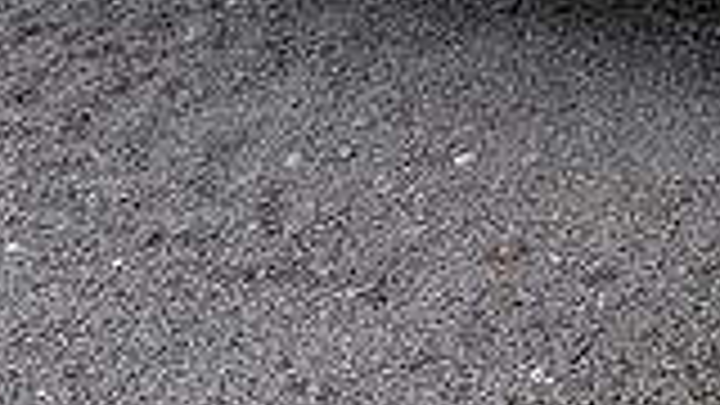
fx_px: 1966
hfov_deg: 19.5
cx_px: 880
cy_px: -205
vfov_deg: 11.3
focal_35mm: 103
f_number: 1.78
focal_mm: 6.76
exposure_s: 1/2445
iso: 100
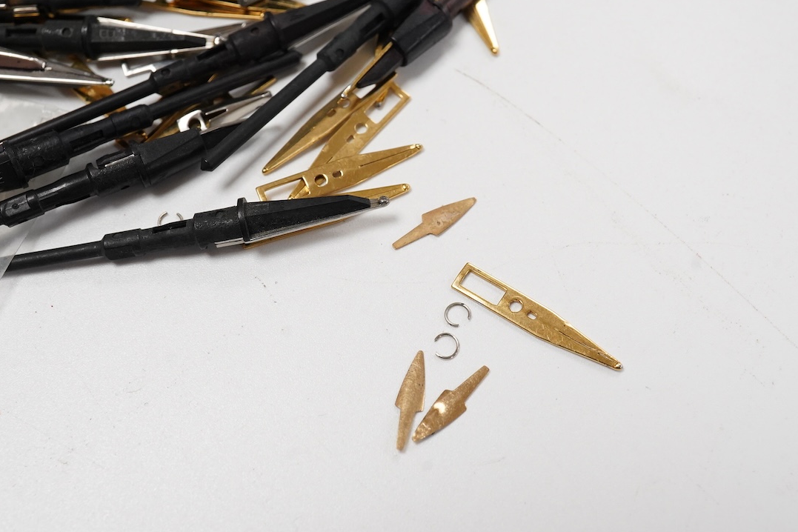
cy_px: 257
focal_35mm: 47
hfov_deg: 41.9
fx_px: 1042
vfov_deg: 28.6
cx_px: 398
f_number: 16
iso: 2500
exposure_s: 1/100
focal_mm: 30
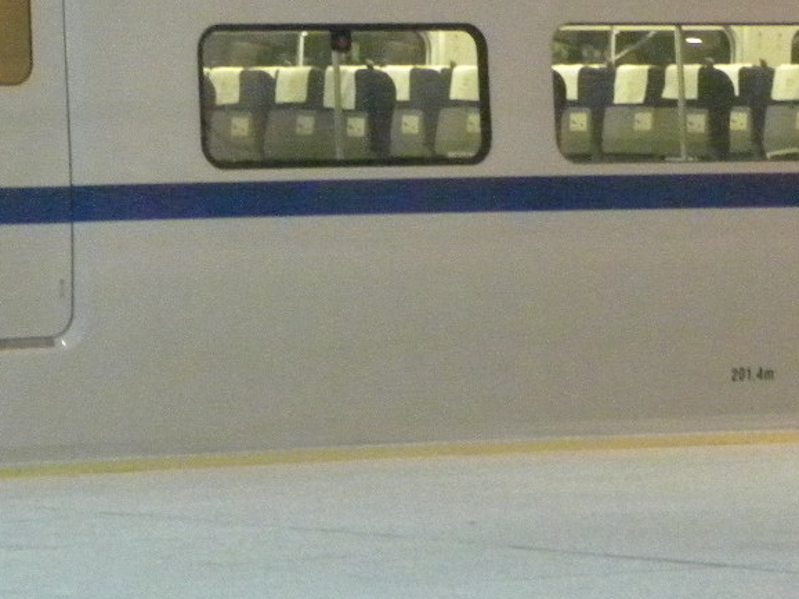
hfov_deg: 6.1
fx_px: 7475
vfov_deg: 4.6
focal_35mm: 324
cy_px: -180
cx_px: 394
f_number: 4
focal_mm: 20.8
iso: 800
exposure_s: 1/15
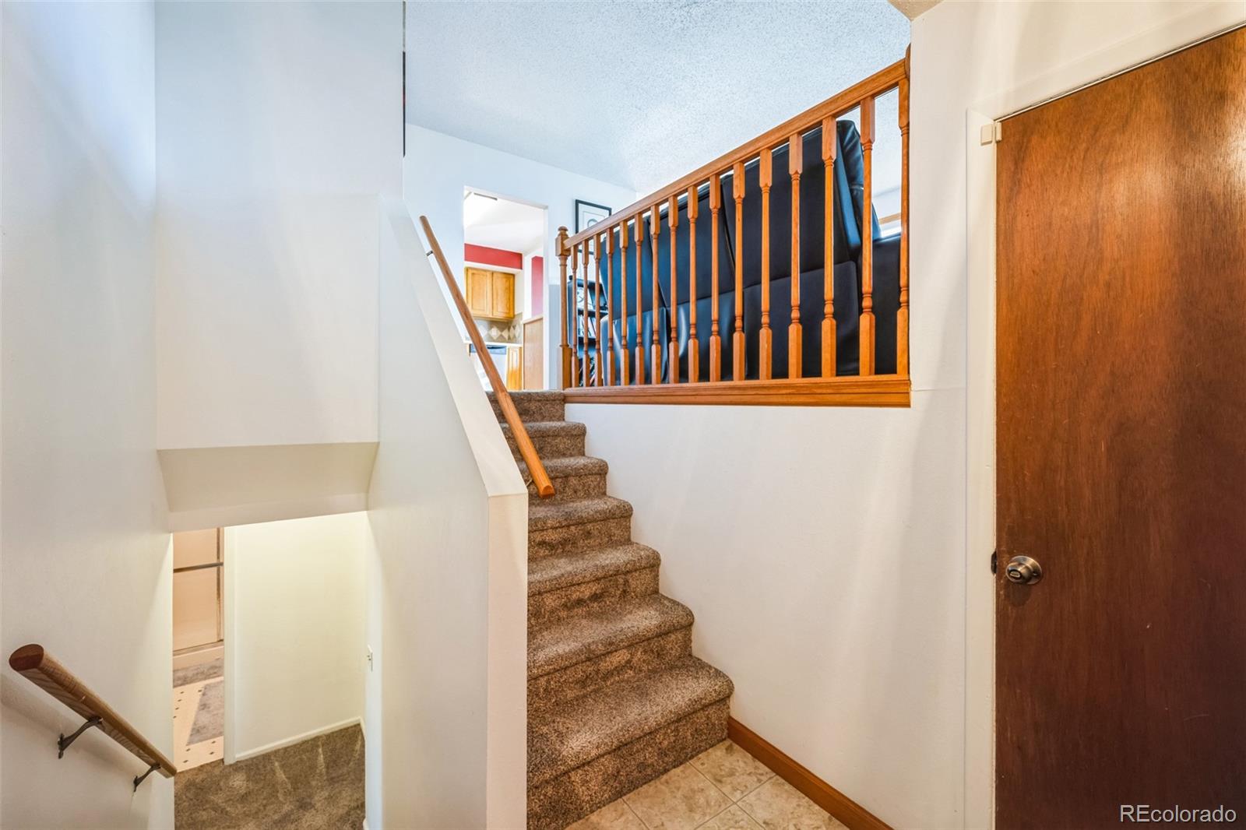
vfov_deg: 81.2
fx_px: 484
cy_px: 415
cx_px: 623
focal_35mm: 14
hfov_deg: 104.3
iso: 400
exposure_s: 1/6
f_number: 8
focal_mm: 14
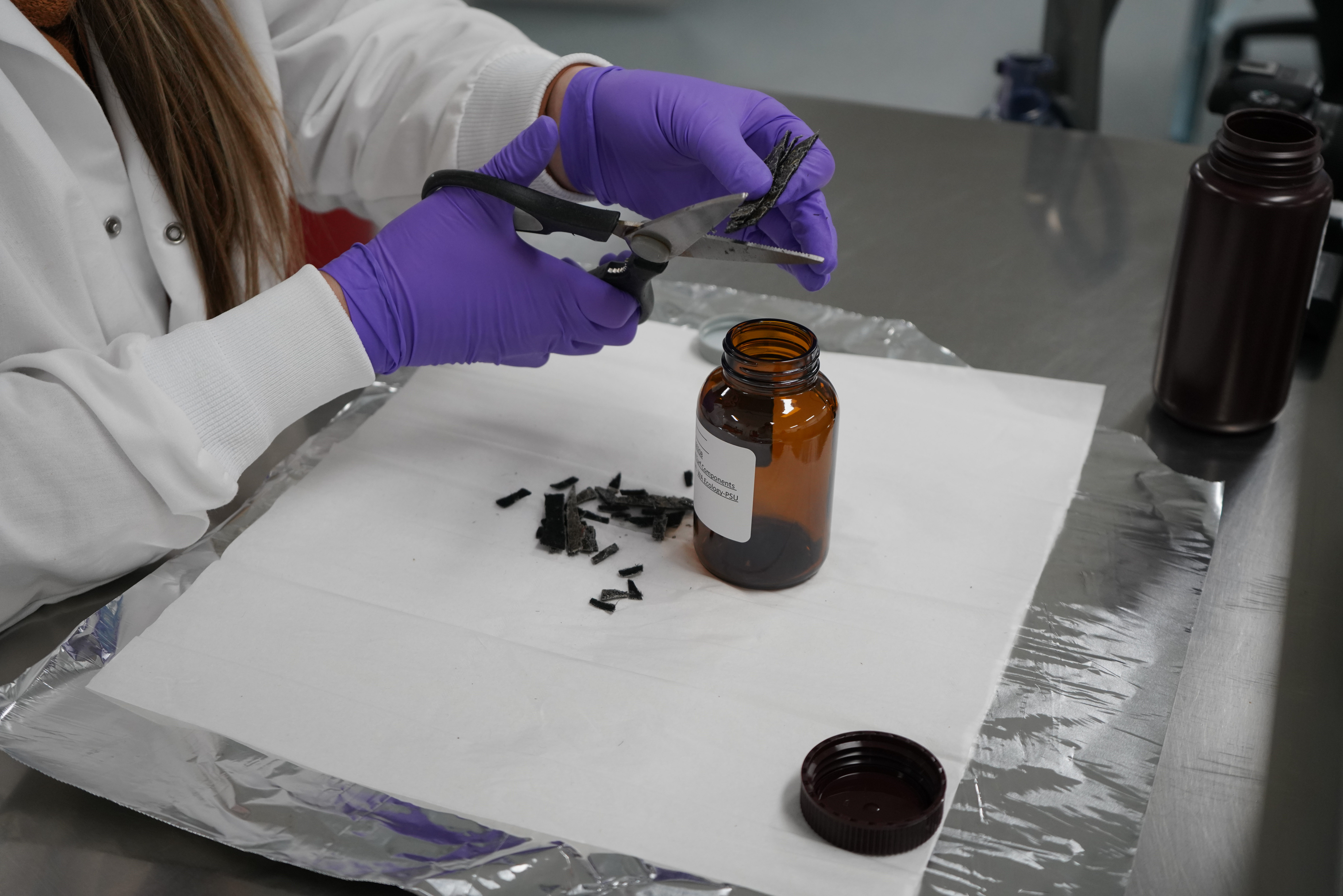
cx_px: 672
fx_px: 1679
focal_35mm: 45
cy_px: 448
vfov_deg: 29.9
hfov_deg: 43.6
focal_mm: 45
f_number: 4.5
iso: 1000
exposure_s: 1/160
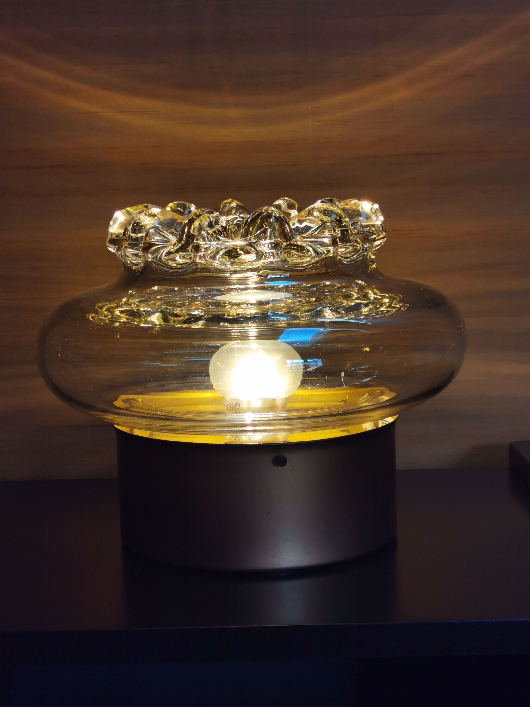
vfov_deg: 29.8
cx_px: 265
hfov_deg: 22.6
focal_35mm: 65
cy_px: 354
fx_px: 1327
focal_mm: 5.56
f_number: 1.6
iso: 50
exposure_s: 1/404
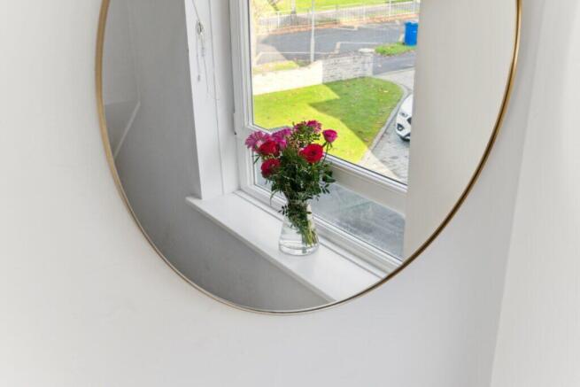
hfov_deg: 51.9
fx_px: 596
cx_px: 290
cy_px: 194
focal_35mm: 37
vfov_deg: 36.0
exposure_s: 1/125
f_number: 8
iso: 400
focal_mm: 35
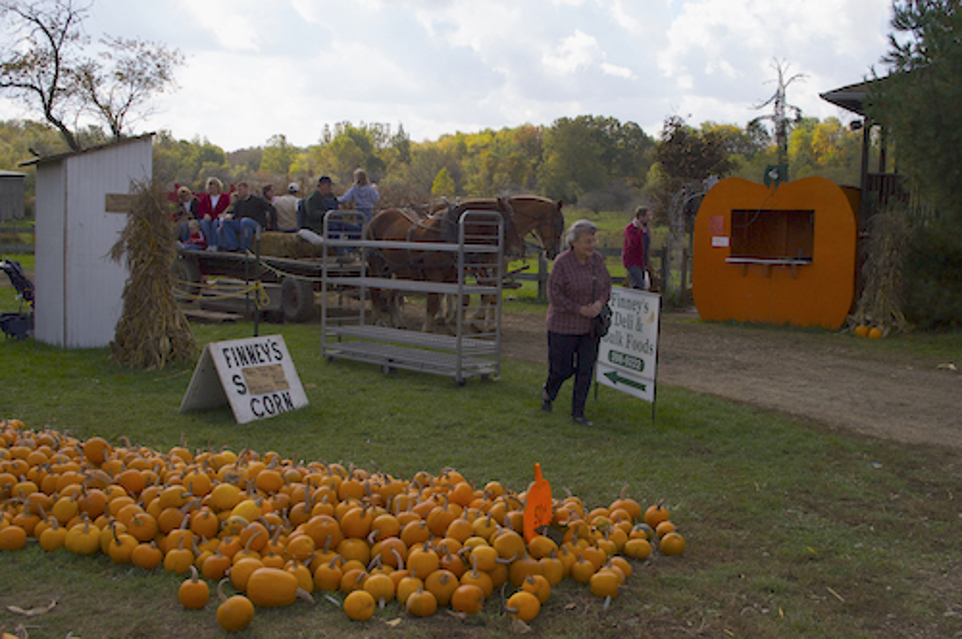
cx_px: 481
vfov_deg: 35.4
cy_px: 320
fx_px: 1001
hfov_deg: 51.3
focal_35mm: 38
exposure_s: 1/640
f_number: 9
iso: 400
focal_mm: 25
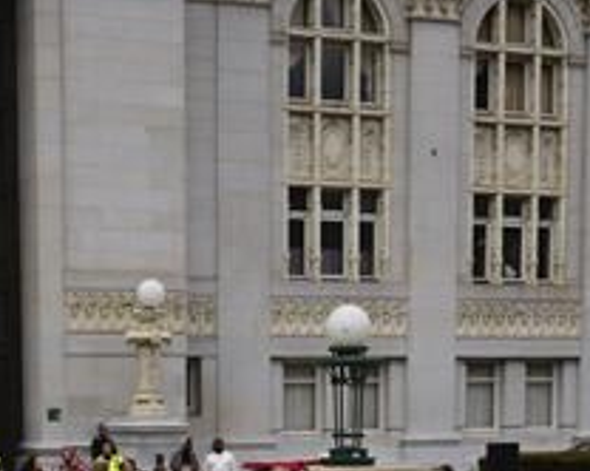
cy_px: 589
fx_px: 1588
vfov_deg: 16.1
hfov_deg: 20.9
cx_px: 136
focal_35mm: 91
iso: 100
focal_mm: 31
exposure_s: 1/800
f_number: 5
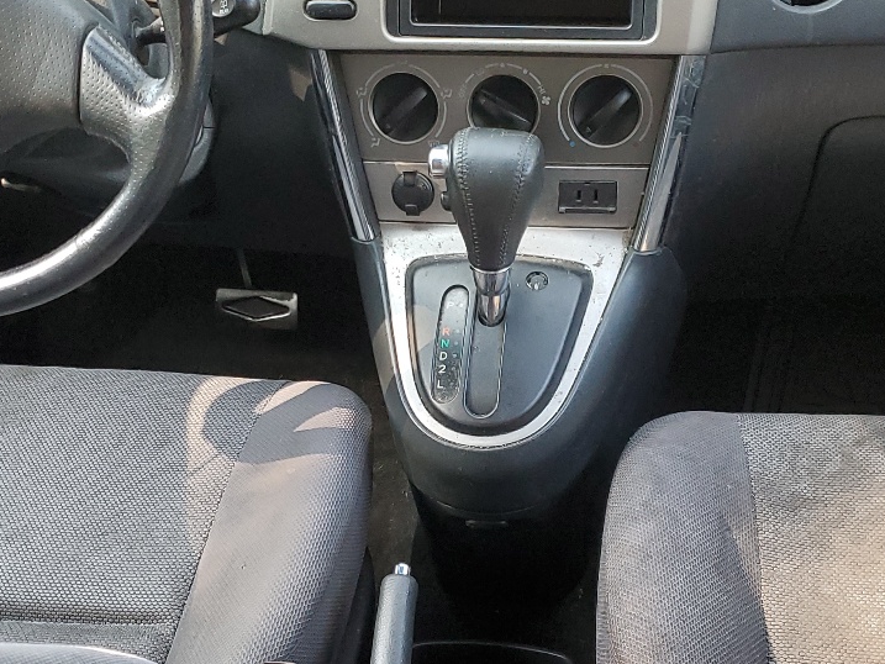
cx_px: 448
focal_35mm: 58
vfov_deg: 25.2
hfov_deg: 33.2
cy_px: 422
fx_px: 1483
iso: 98
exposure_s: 1/120
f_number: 1.5
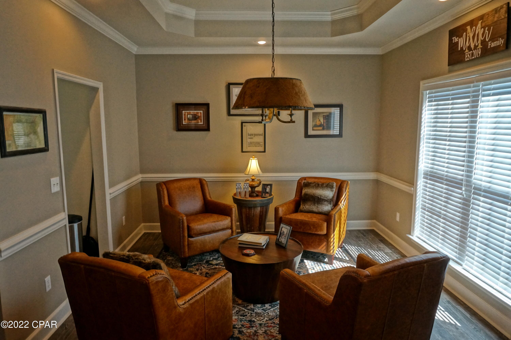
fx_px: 340
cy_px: 170
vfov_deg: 53.0
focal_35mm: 24
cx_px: 256
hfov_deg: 73.8
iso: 3200
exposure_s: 1/160
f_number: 6.3
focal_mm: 16
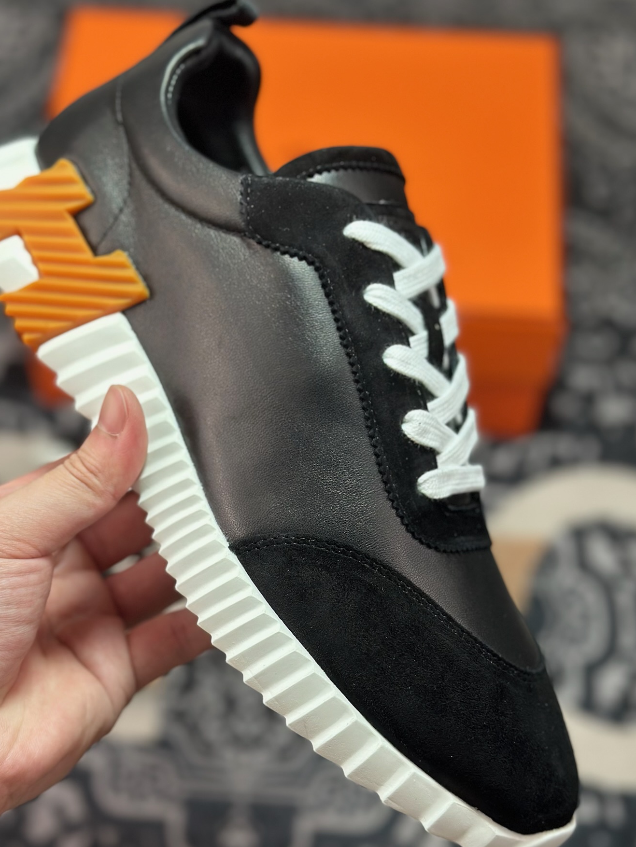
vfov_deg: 34.3
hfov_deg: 26.1
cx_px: 283
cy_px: 440
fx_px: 1371
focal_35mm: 56
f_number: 1.78
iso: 80
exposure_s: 1/521
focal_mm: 6.86
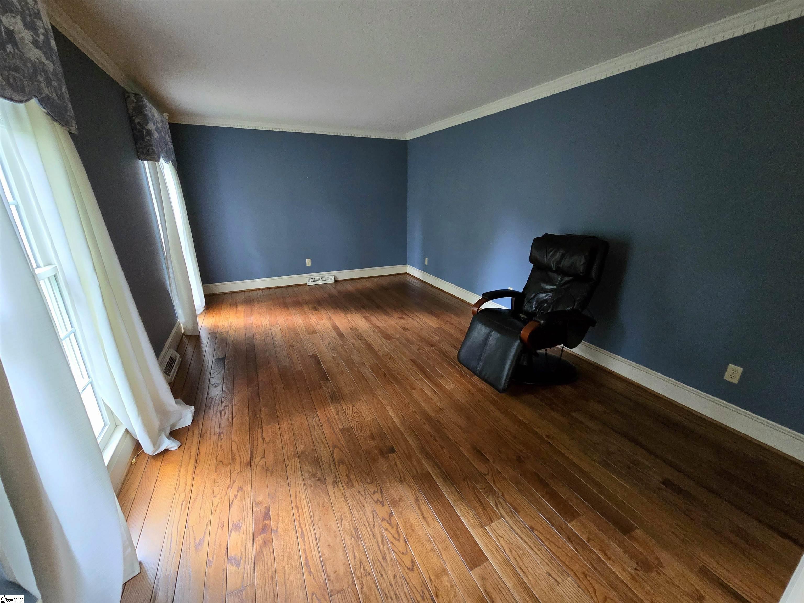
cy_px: 302
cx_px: 402
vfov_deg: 89.9
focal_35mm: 13
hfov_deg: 106.2
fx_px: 302
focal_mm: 2.2
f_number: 2.2
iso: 640
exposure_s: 1/60.2
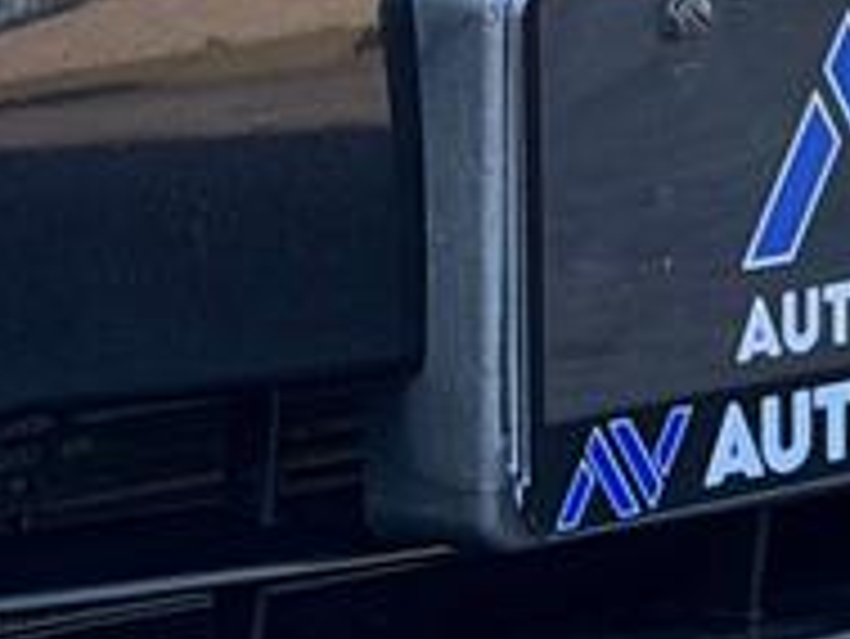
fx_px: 7985
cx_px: -441
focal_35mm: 325
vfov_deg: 4.5
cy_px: -616
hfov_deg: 6.0
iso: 80
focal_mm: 6.76
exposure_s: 1/917
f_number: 1.78
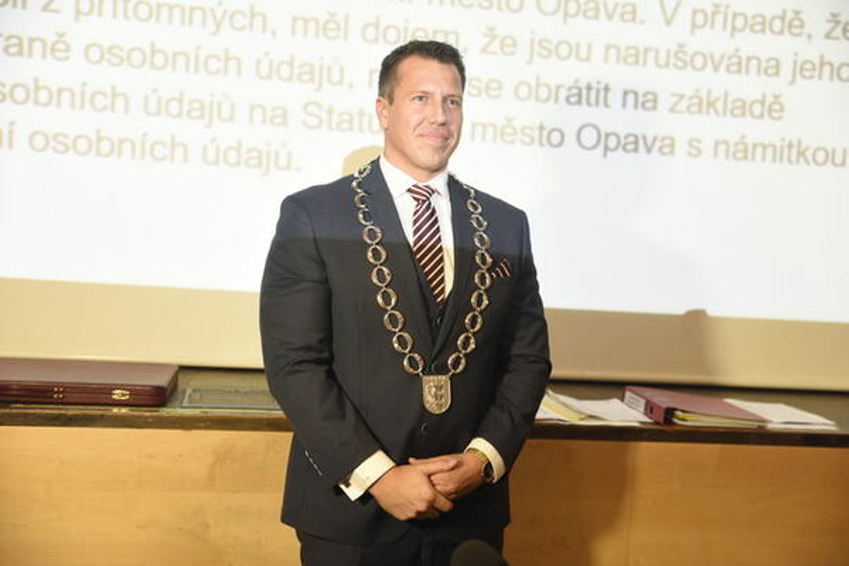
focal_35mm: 48
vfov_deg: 28.1
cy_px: 283
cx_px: 424
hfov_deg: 41.1
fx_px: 1132
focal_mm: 48
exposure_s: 1/125
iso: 2500
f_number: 3.2
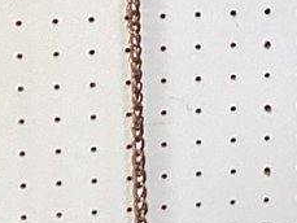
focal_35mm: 205
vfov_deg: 7.0
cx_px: 448
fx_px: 1760
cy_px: -207
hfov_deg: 9.4
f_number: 2.4
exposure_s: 1/60
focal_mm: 3.3
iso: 100
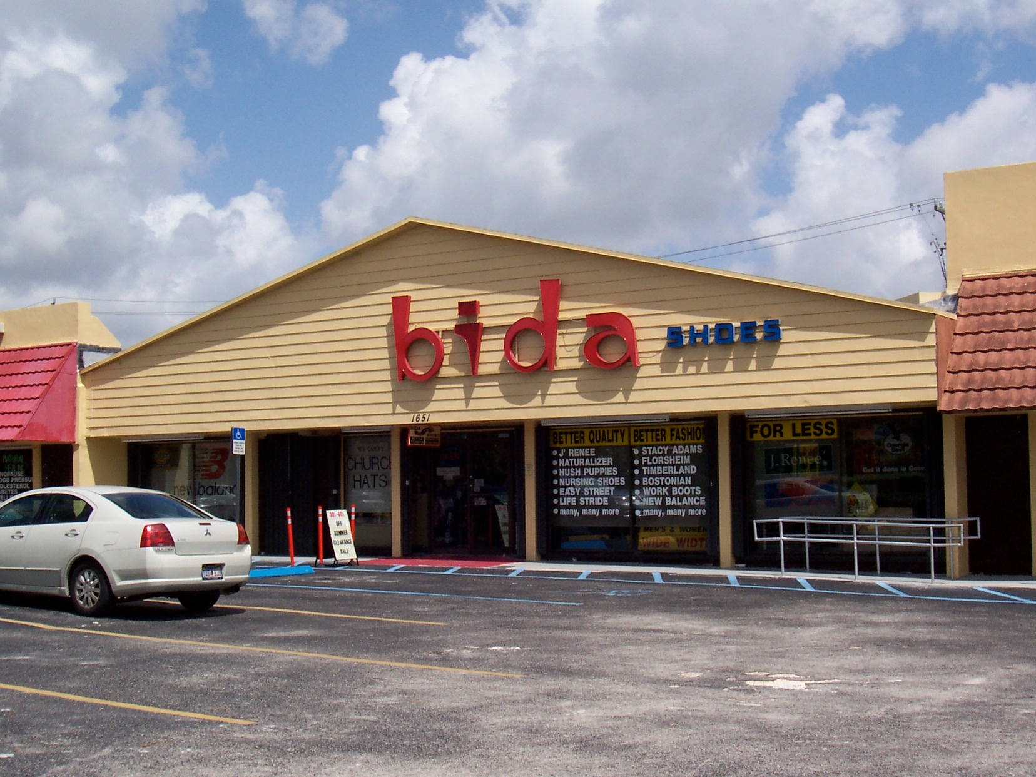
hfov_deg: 41.2
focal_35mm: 46
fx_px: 1377
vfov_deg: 31.5
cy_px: 388
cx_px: 518
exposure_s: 1/750
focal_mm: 7
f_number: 5.6
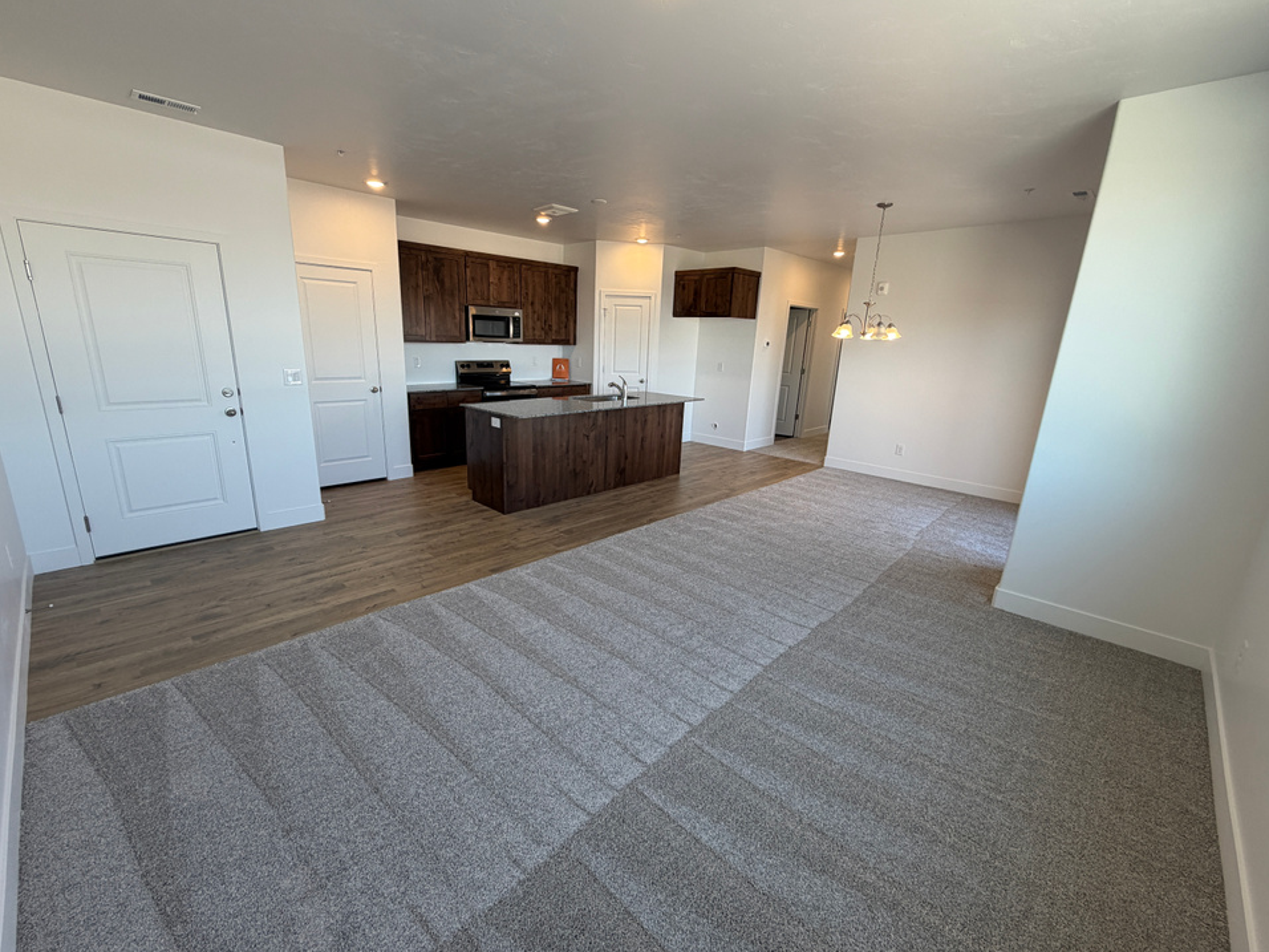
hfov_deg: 98.1
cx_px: 616
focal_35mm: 15
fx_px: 550
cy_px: 487
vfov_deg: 81.7
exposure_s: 1/120
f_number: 2.2
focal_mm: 2.22
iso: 80
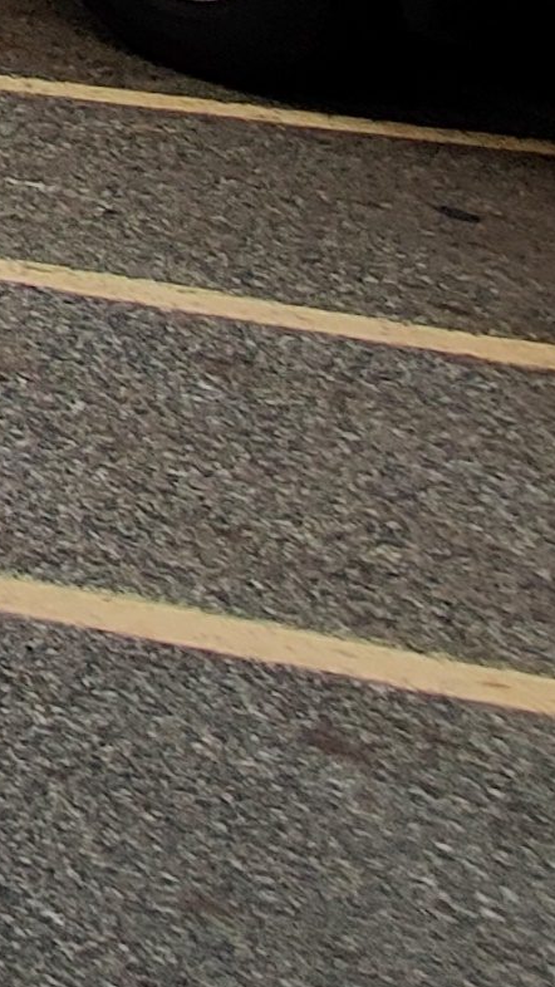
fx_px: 2172
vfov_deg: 16.9
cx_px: -2245
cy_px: -1115
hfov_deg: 6.3
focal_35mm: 83
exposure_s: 1/1066
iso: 125
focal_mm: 2.25
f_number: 2.2
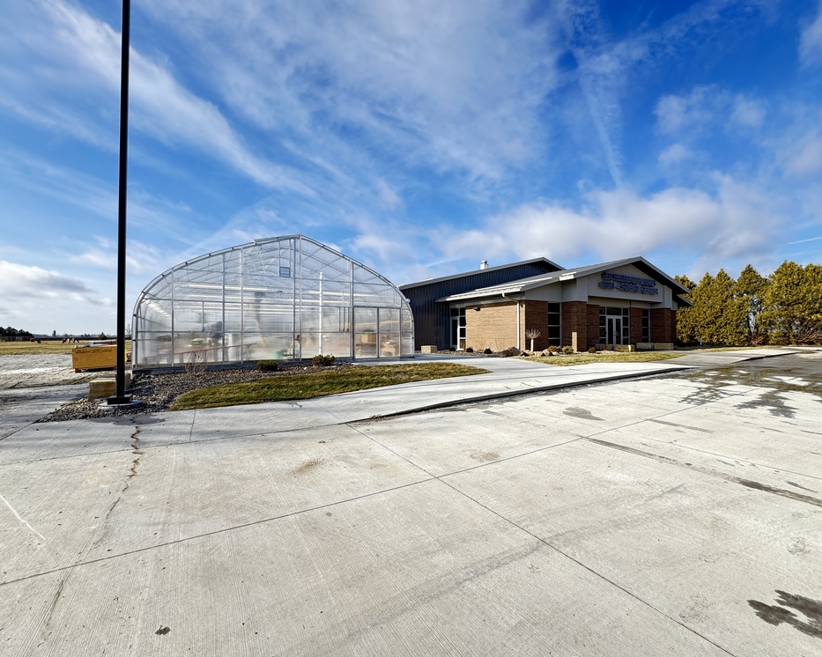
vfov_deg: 84.0
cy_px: 331
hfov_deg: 96.8
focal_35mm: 15
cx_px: 426
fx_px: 365
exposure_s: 1/416
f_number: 2.2
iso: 40
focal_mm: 2.22
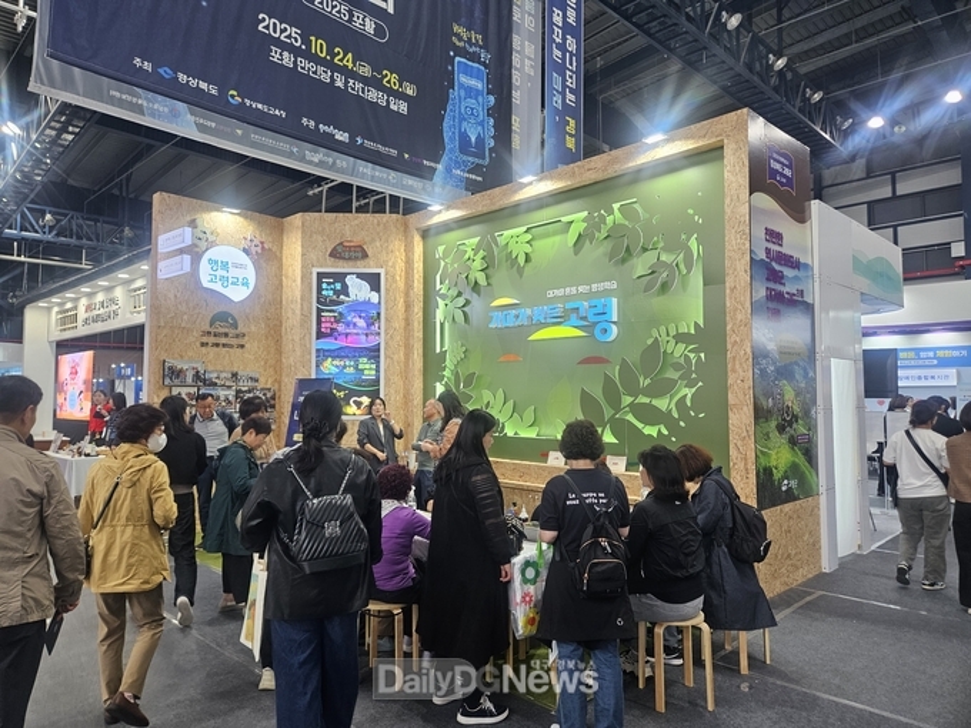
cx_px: 486
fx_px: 645
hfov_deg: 73.9
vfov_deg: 58.9
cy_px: 364
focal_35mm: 23
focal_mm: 5.4
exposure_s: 1/120
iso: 160
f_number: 1.8
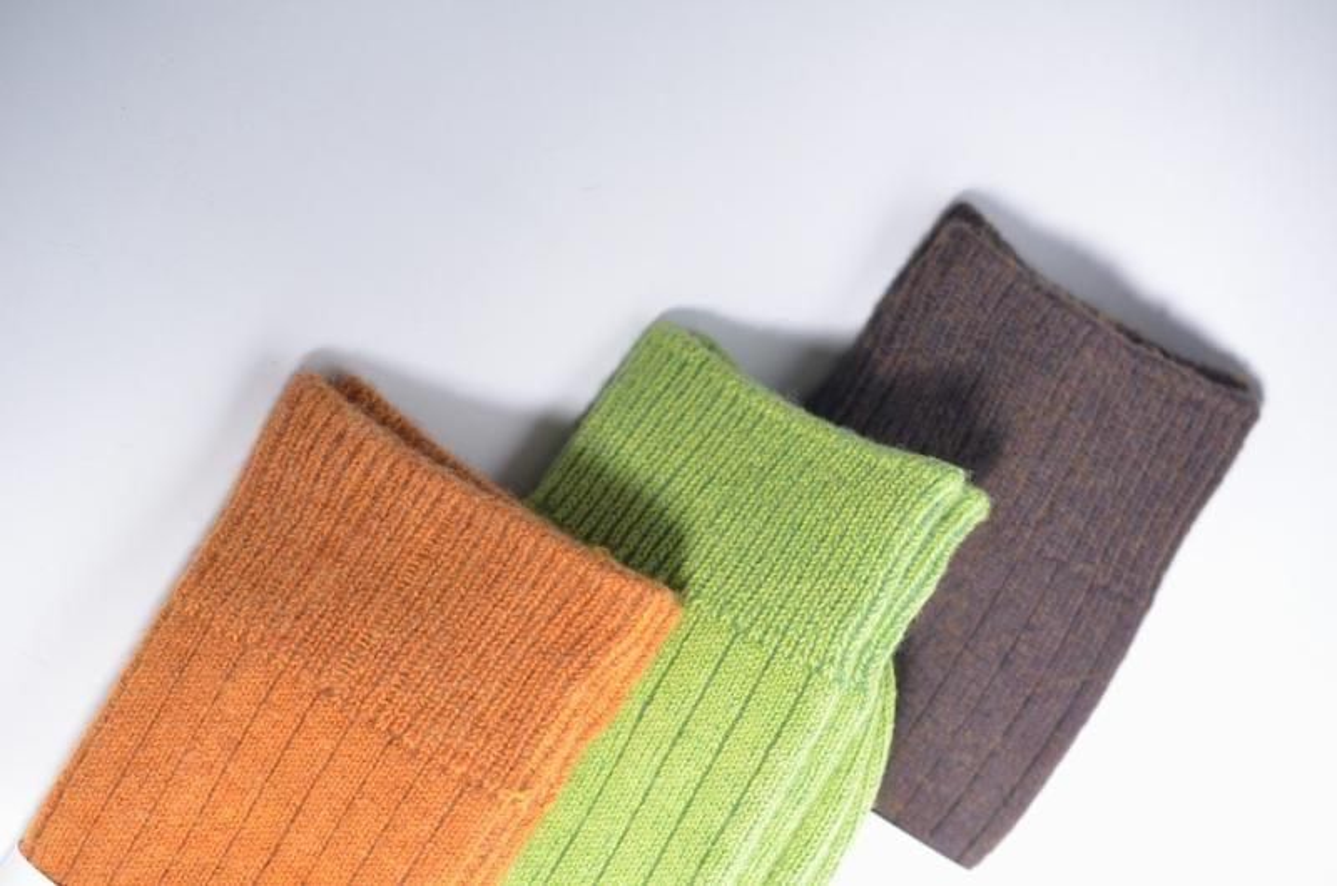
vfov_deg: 22.5
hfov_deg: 33.5
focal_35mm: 60
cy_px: 443
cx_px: 668
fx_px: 2224
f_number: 4
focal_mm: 40
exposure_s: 1/60
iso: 800
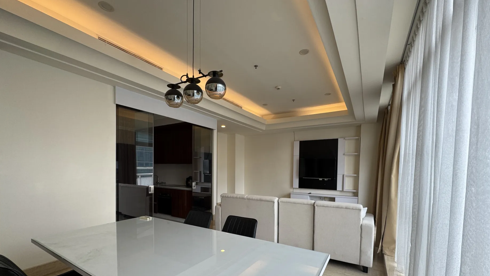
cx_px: 244
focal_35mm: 16
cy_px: 176
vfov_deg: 65.9
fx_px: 208
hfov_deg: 99.4
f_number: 2.2
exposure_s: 1/99
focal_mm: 2.22
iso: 64
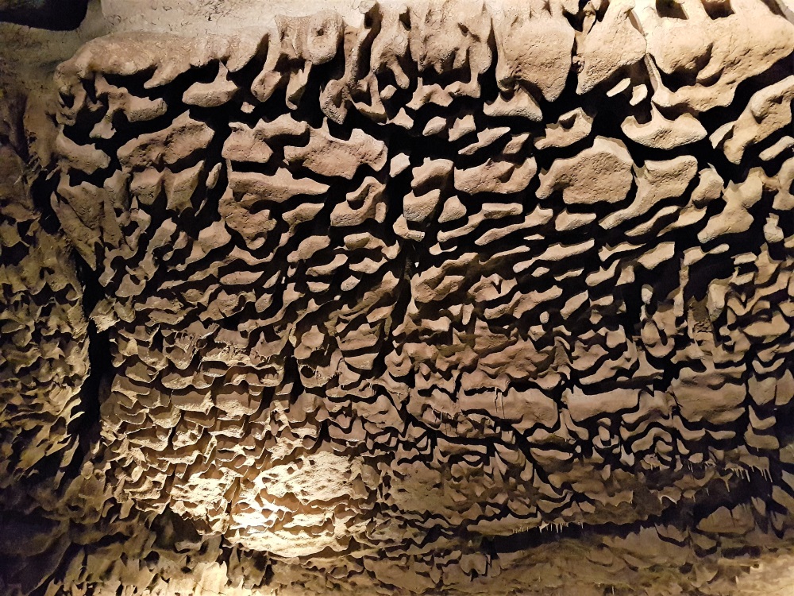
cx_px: 397
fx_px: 596
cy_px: 298
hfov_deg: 67.3
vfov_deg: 53.1
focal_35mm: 26
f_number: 1.7
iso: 1000
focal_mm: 4.2
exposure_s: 1/10
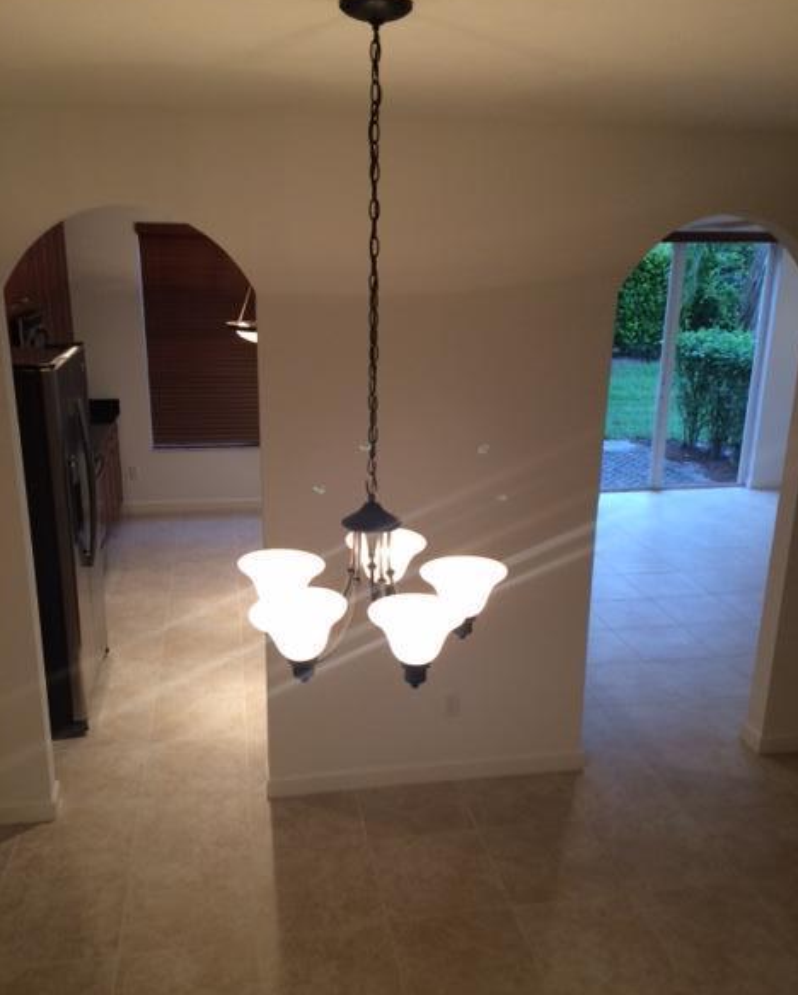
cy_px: 521
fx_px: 914
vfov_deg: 57.1
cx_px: 394
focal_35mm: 31
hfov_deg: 47.2
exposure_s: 1/30
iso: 50
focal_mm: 4.15
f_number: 2.2
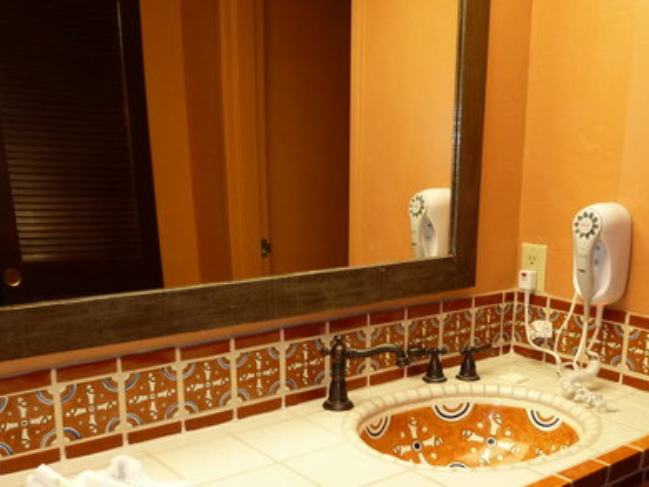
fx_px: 769
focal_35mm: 41
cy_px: 344
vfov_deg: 34.7
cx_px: 369
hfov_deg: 45.6
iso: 160
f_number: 3.3
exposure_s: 1/30
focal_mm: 4.1
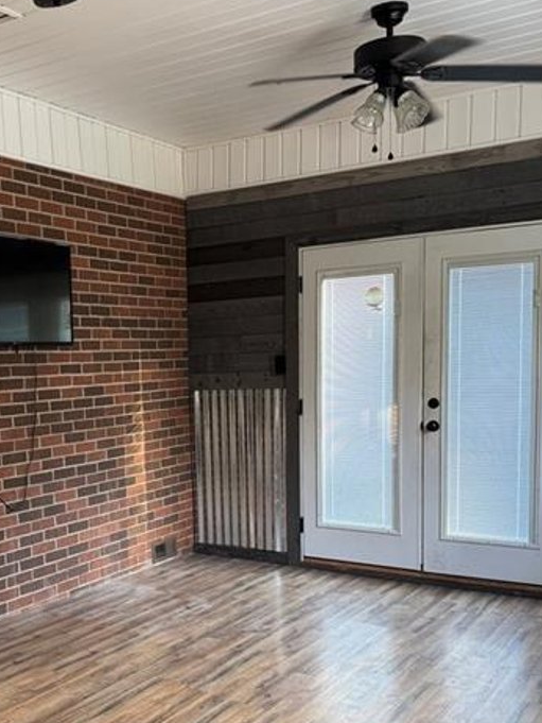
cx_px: 126
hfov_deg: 35.1
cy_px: 451
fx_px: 835
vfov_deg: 46.4
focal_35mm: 40
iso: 250
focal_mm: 6.76
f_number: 1.78
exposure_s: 1/60
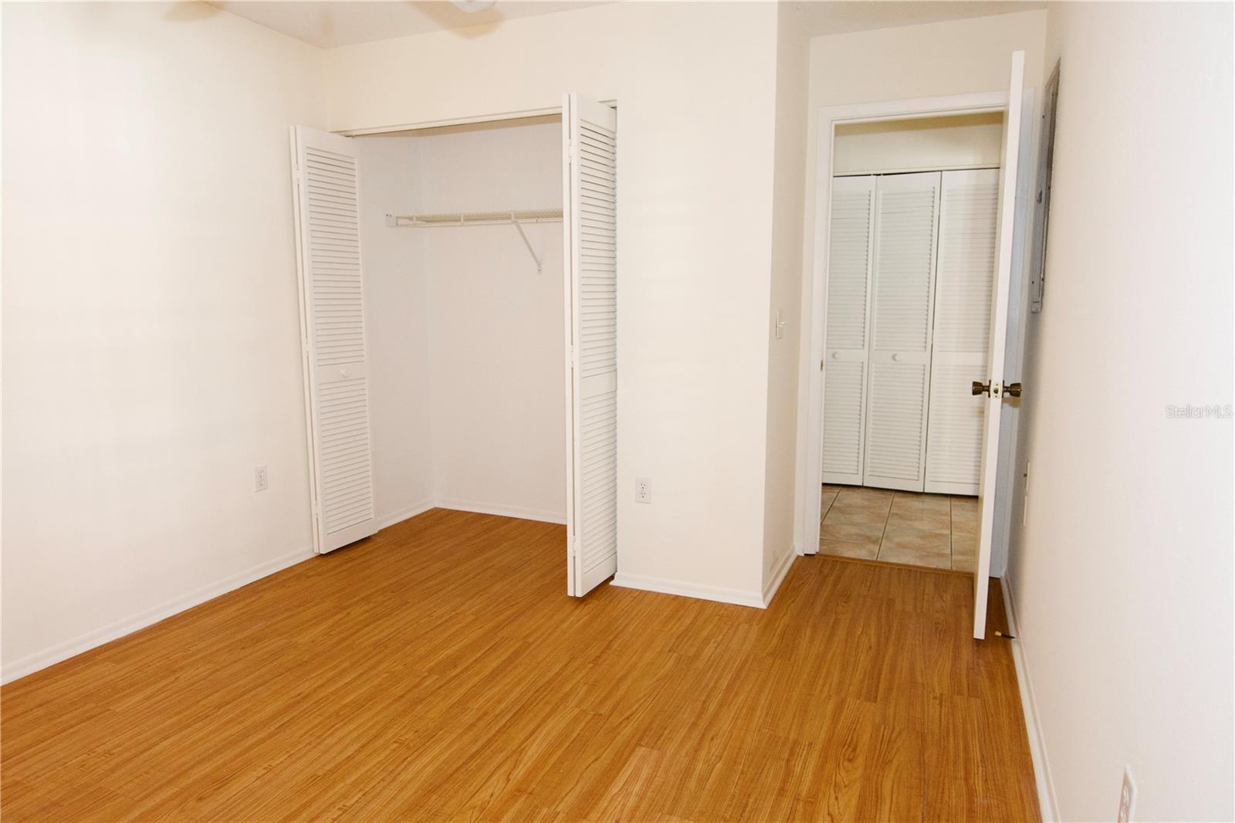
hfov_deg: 81.2
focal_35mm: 21
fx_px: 720
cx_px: 618
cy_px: 412
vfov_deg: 59.5
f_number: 4
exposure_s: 1/60
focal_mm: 14
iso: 2000
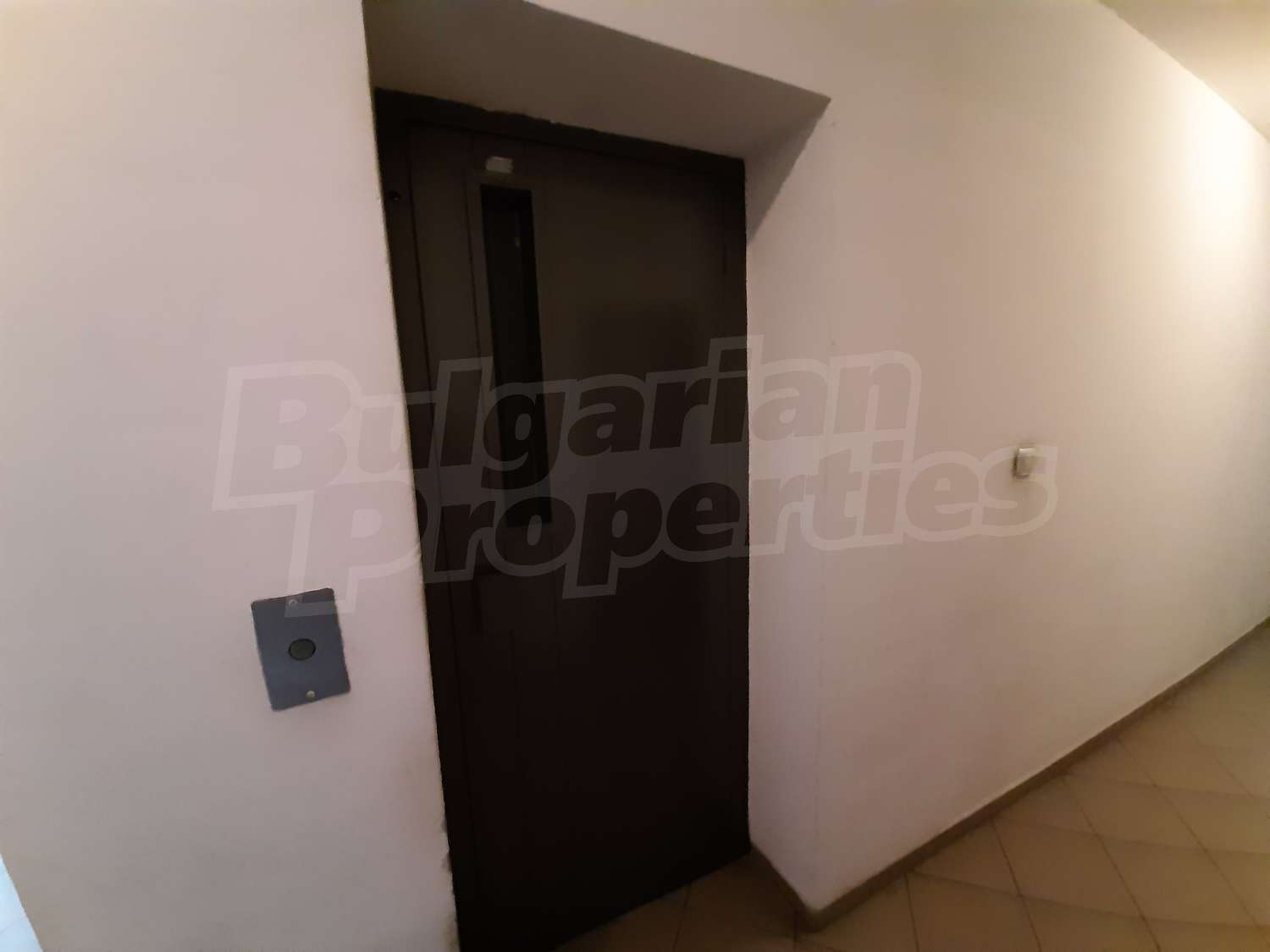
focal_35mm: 13
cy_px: 476
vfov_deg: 89.9
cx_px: 635
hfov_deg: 106.2
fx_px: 477
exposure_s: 1/20
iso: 640
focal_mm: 1.42
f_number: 2.2
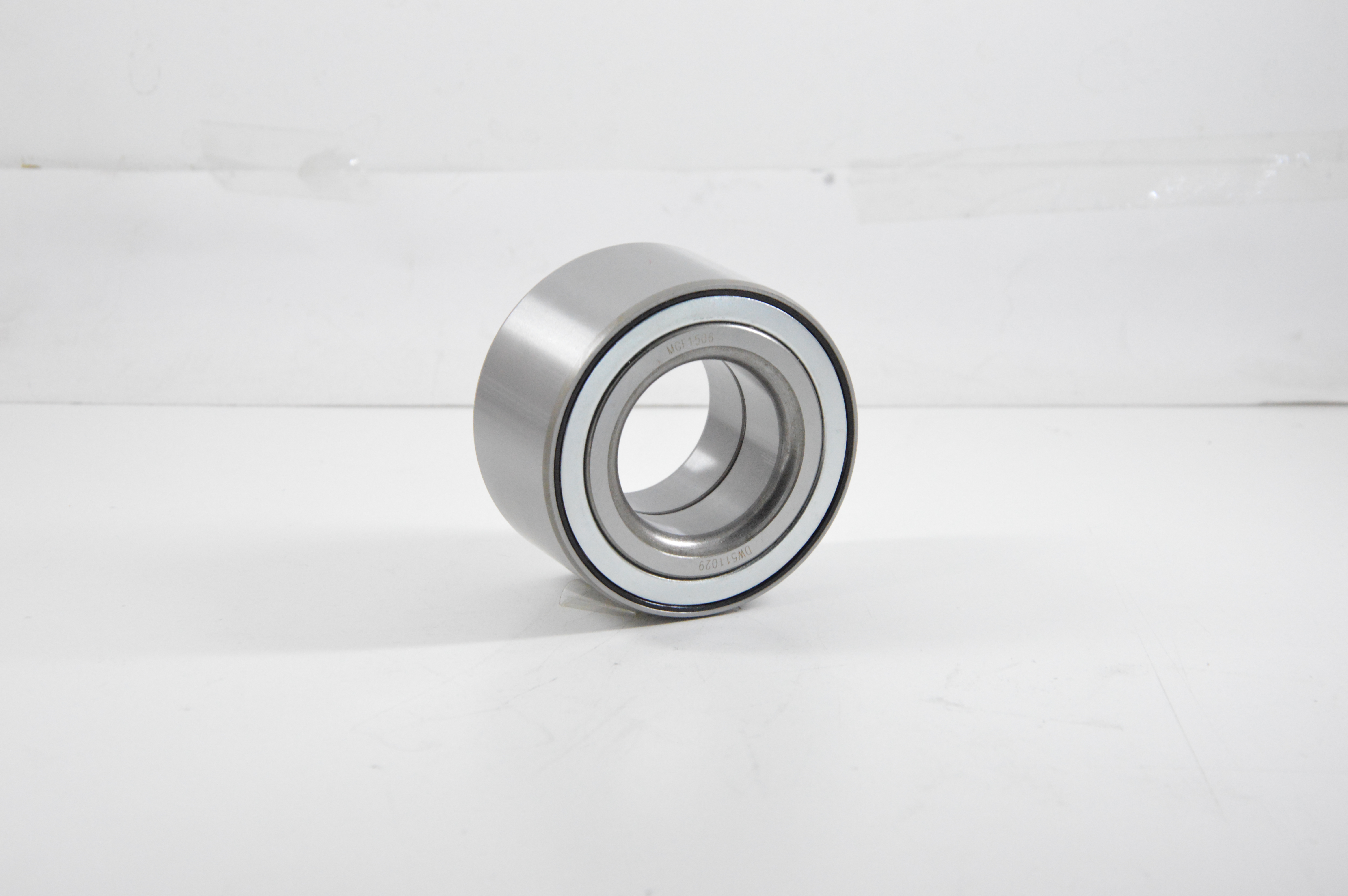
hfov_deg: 21.9
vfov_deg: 14.7
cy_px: 448
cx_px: 674
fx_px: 3479
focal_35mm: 93
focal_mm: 62
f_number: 8
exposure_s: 1/100
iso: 3200
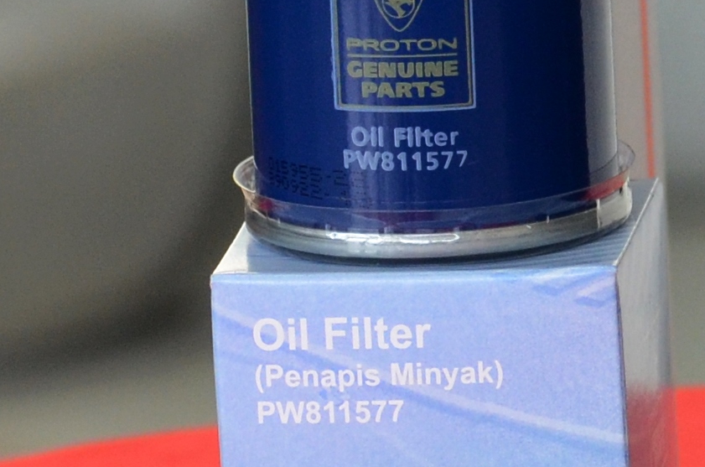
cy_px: -115
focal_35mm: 615
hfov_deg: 3.4
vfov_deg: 2.2
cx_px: 476
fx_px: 12019
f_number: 3.2
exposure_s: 1/800
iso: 800
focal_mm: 70
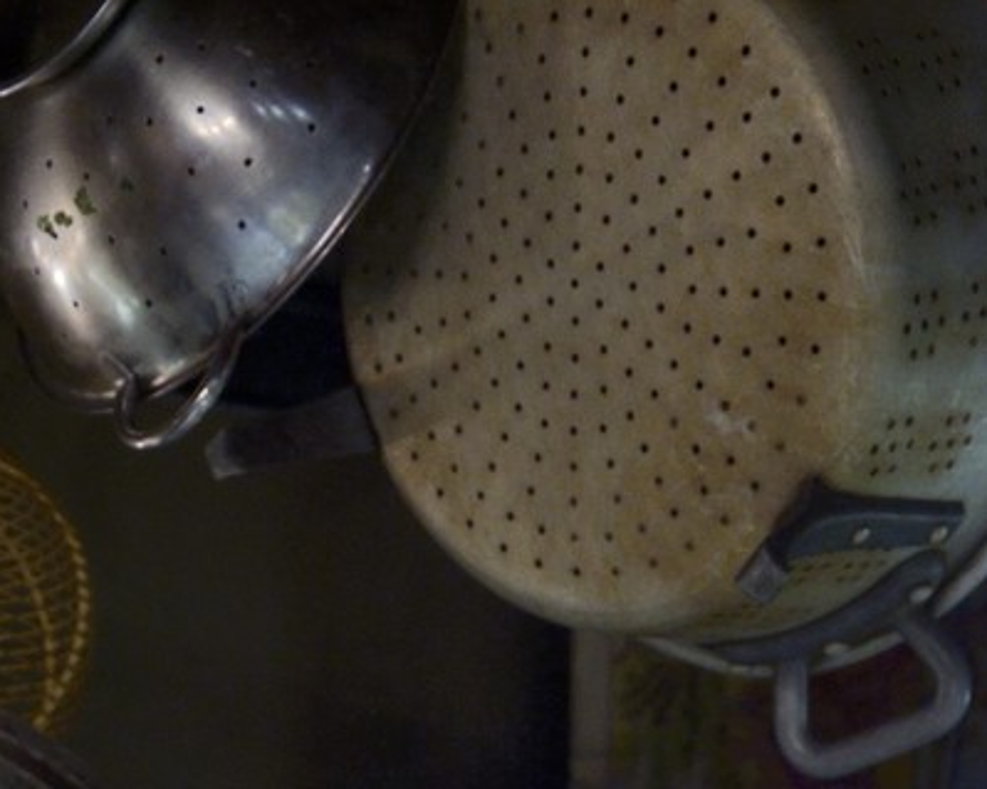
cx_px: 476
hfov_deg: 15.0
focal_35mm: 128
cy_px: 1897
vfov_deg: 10.4
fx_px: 3738
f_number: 5
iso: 1000
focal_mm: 34
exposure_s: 1/30
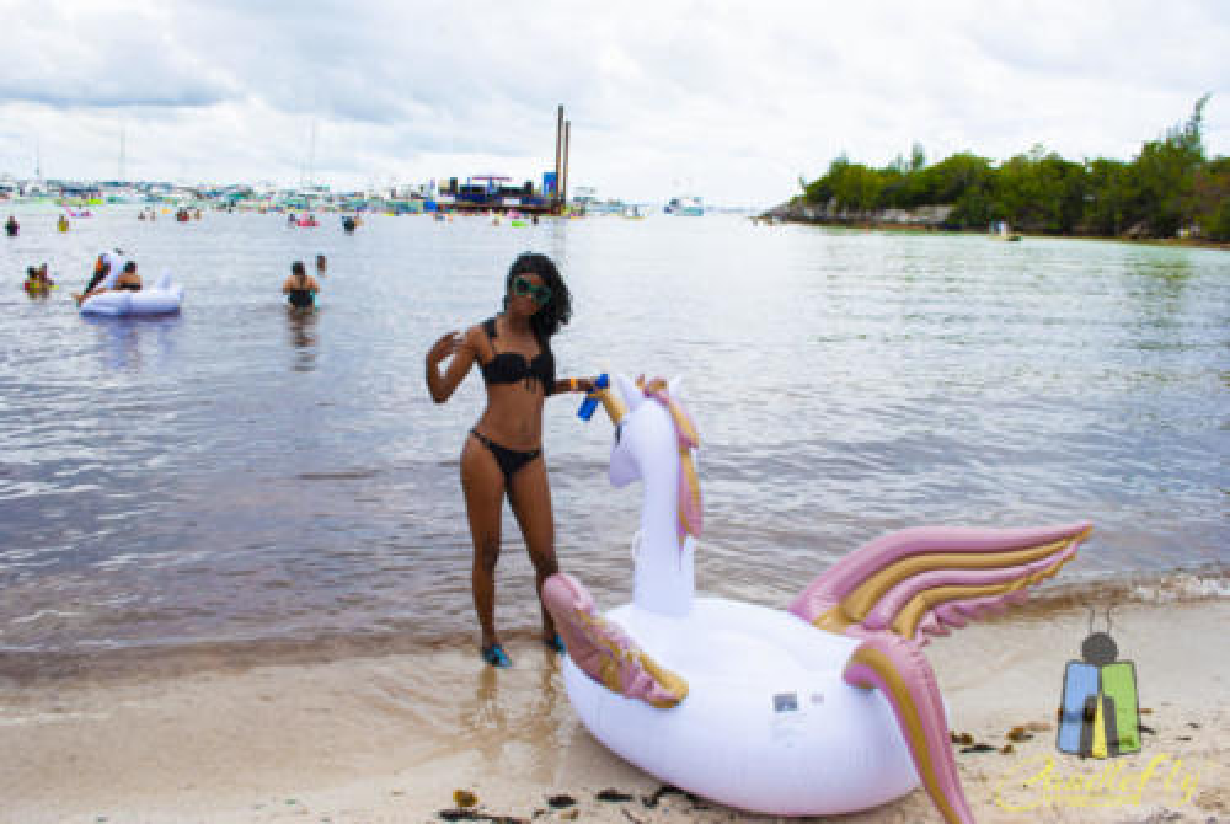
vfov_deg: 40.1
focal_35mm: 33
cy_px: 412
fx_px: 1129
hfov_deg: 57.2
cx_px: 615
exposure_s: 1/320
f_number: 9
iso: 100
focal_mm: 22
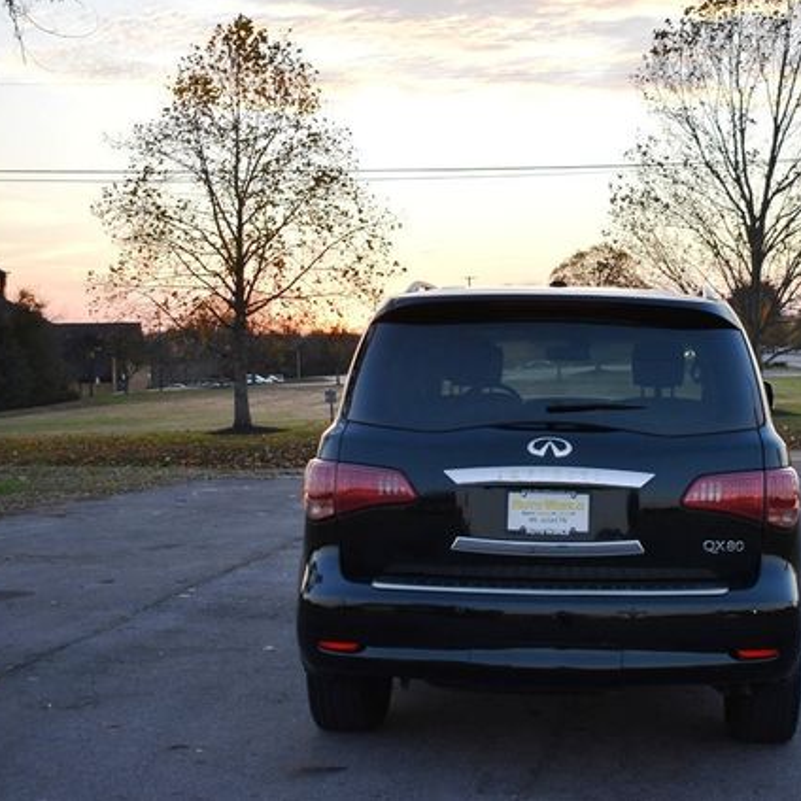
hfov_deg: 28.4
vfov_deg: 28.8
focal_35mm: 60
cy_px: 400
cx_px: 580
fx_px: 1561
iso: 800
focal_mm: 31
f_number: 4.2
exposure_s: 1/250
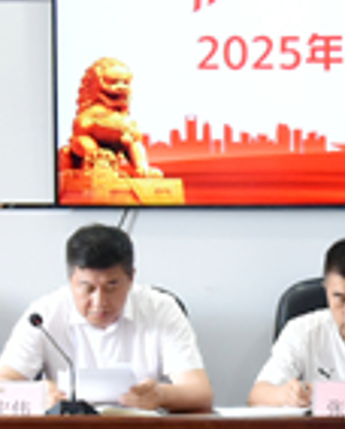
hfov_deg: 13.2
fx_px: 1477
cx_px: 339
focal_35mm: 116
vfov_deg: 16.5
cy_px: 245
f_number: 5
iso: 2000
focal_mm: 32
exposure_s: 1/125
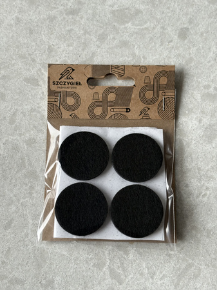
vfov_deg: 36.8
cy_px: 145
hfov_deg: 28.0
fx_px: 435
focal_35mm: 52
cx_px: 108
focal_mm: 5.96
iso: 50
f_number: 1.6
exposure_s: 1/94
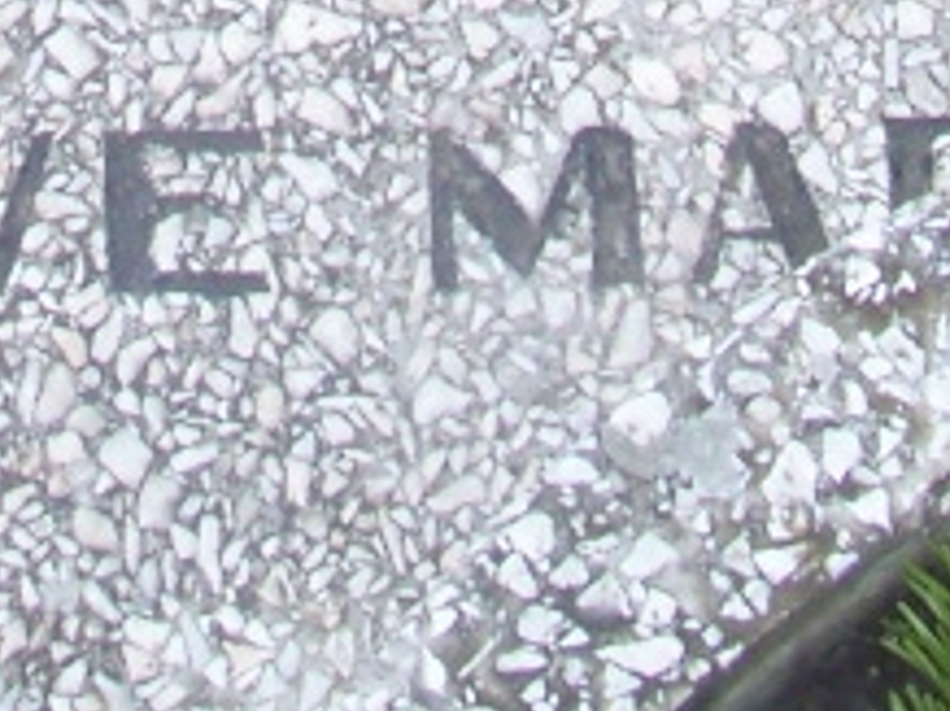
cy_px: -1274
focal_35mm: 194
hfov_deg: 10.1
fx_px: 5318
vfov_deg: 7.0
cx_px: -74
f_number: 5.6
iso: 64
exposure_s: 1/25
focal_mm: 5.85
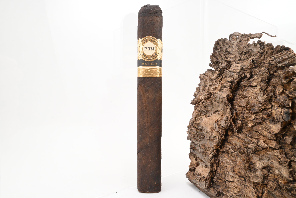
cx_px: 148
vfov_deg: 49.1
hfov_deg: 68.9
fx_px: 216
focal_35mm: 26
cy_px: 99
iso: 640
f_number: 22
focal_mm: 17.5
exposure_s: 1/15
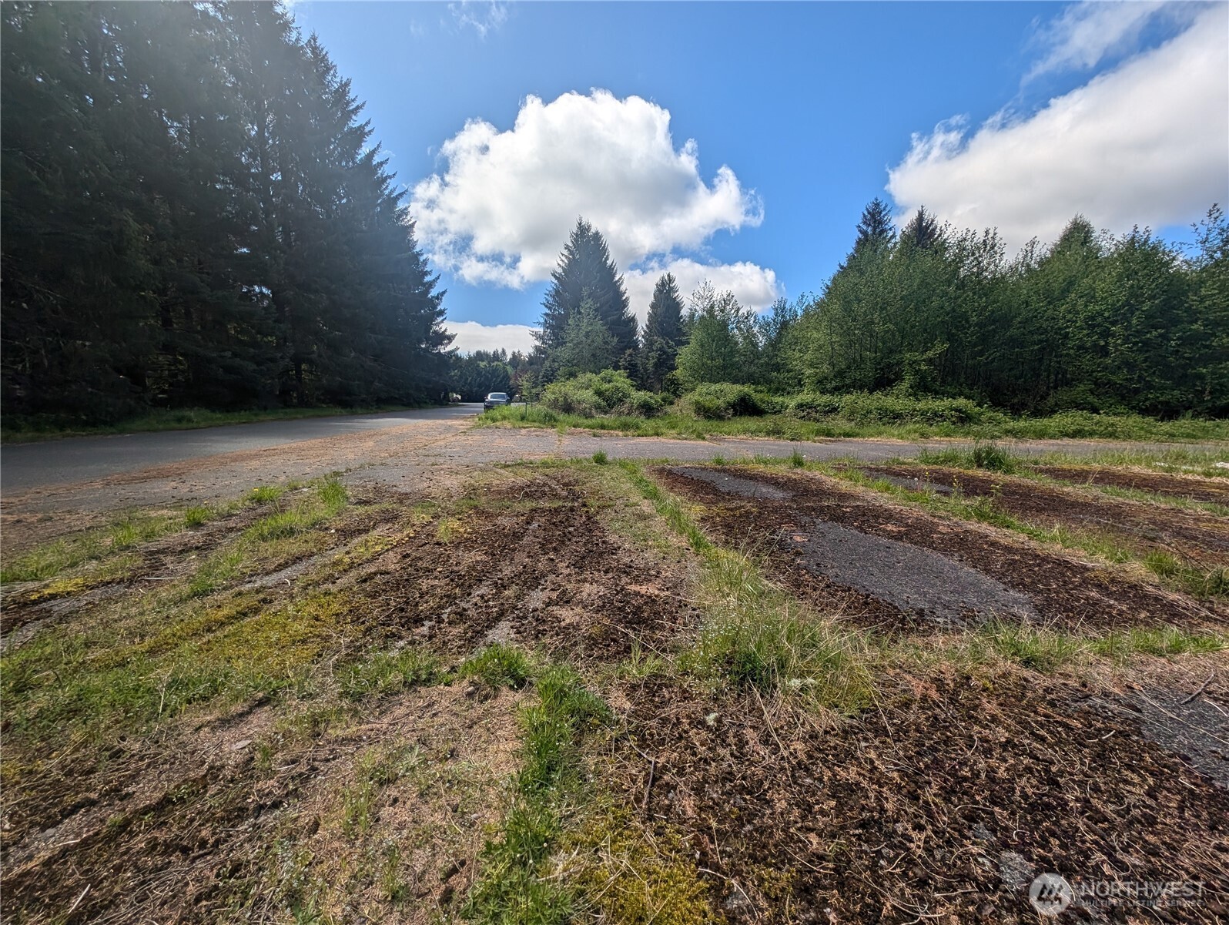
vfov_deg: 94.6
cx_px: 614
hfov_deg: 110.5
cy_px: 462
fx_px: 427
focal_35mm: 12
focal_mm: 2.23
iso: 40
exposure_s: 1/2538
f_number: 1.95
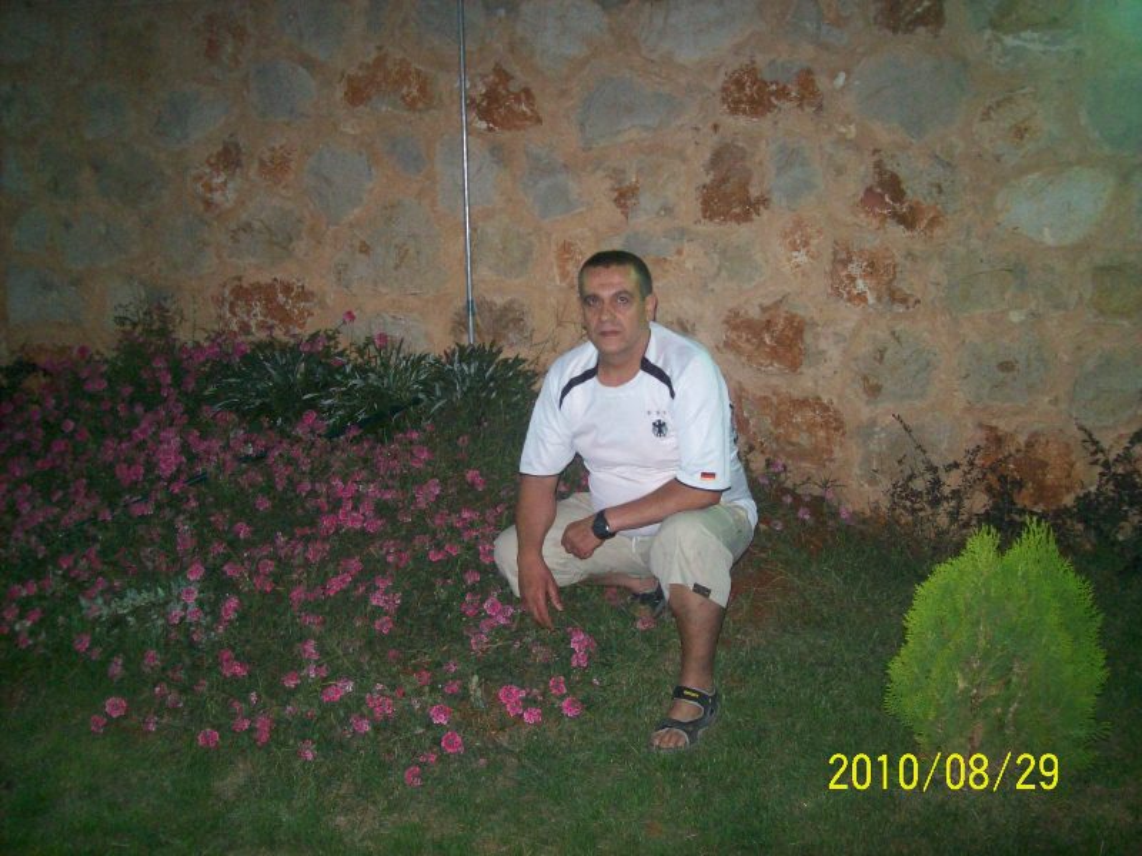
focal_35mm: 36
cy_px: 428
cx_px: 571
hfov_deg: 51.4
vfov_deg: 39.7
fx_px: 1188
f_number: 2.7
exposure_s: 1/16
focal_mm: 6
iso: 200
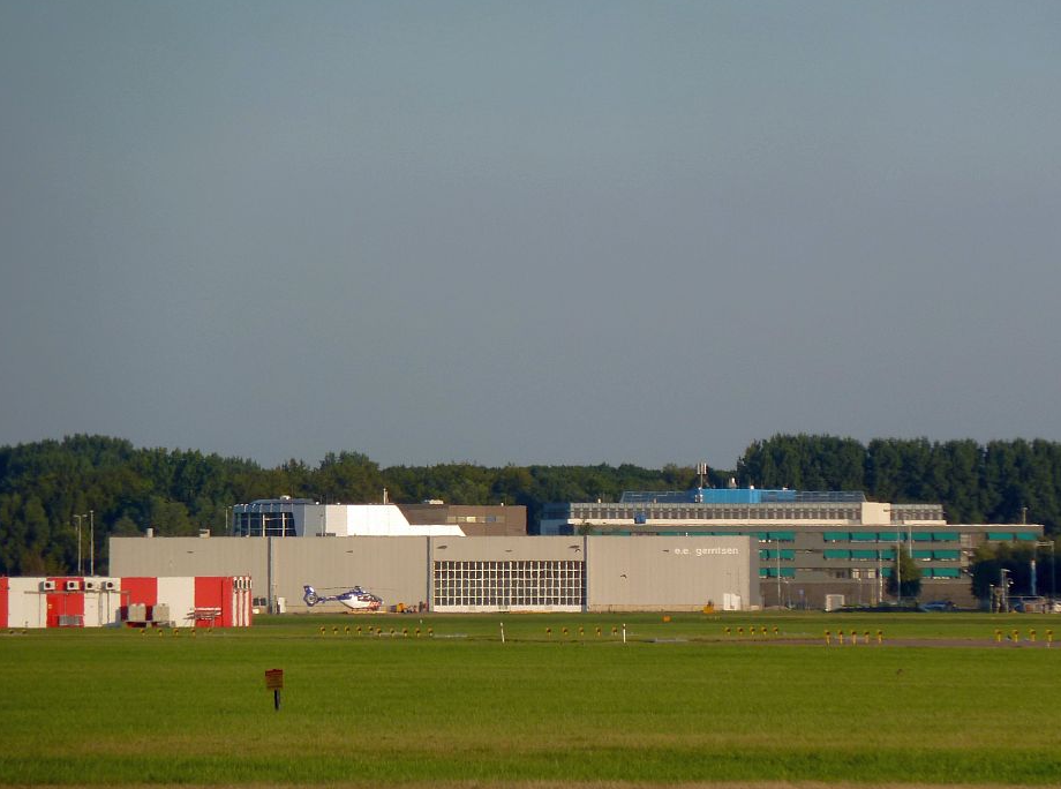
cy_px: 426
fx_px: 10205
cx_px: 584
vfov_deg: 4.4
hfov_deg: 6.0
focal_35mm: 334
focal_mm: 49.2
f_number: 4.9
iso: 80
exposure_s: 1/250
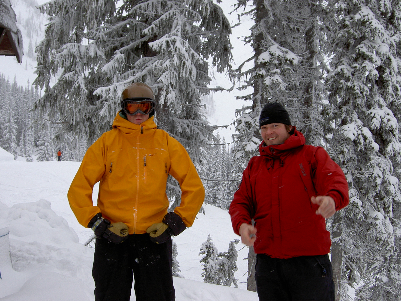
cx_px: 200
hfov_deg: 40.4
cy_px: 150
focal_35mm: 47
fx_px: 544
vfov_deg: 30.9
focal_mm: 7.7
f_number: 5.7
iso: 50
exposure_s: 1/125
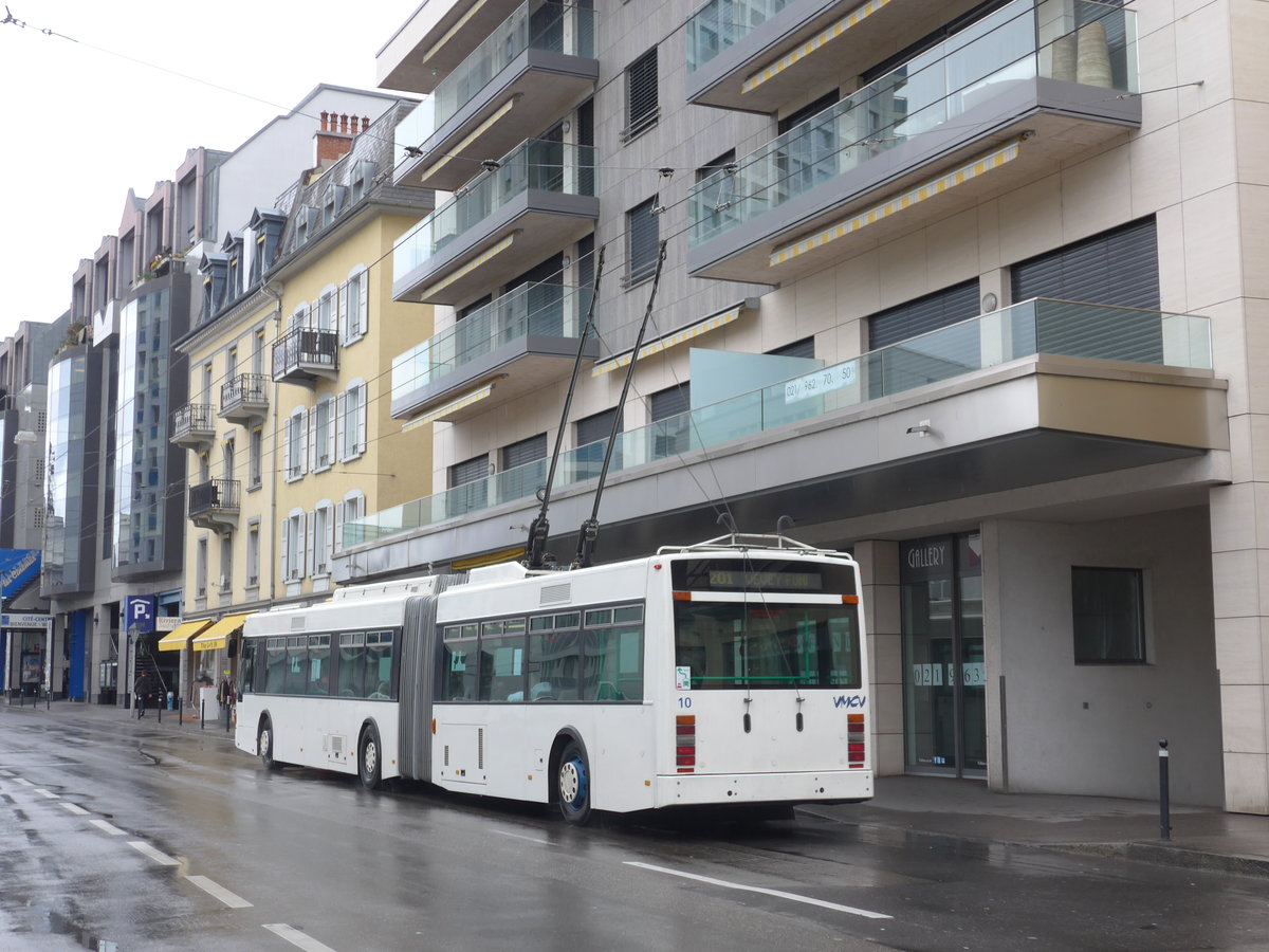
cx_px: 634
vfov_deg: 29.7
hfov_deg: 38.9
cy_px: 476
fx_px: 1796
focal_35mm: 49
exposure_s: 1/320
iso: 80
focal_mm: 10.1
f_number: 3.2
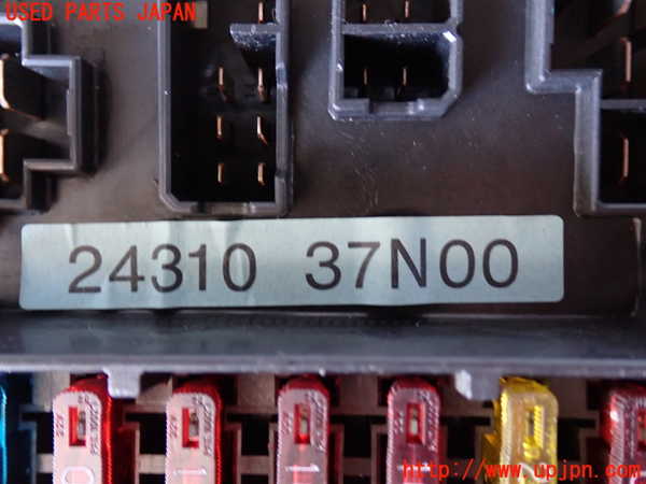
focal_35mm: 36
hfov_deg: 51.4
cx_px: 323
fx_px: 672
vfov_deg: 39.7
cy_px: 242
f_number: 2.5
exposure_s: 1/25
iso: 800
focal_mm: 6.37
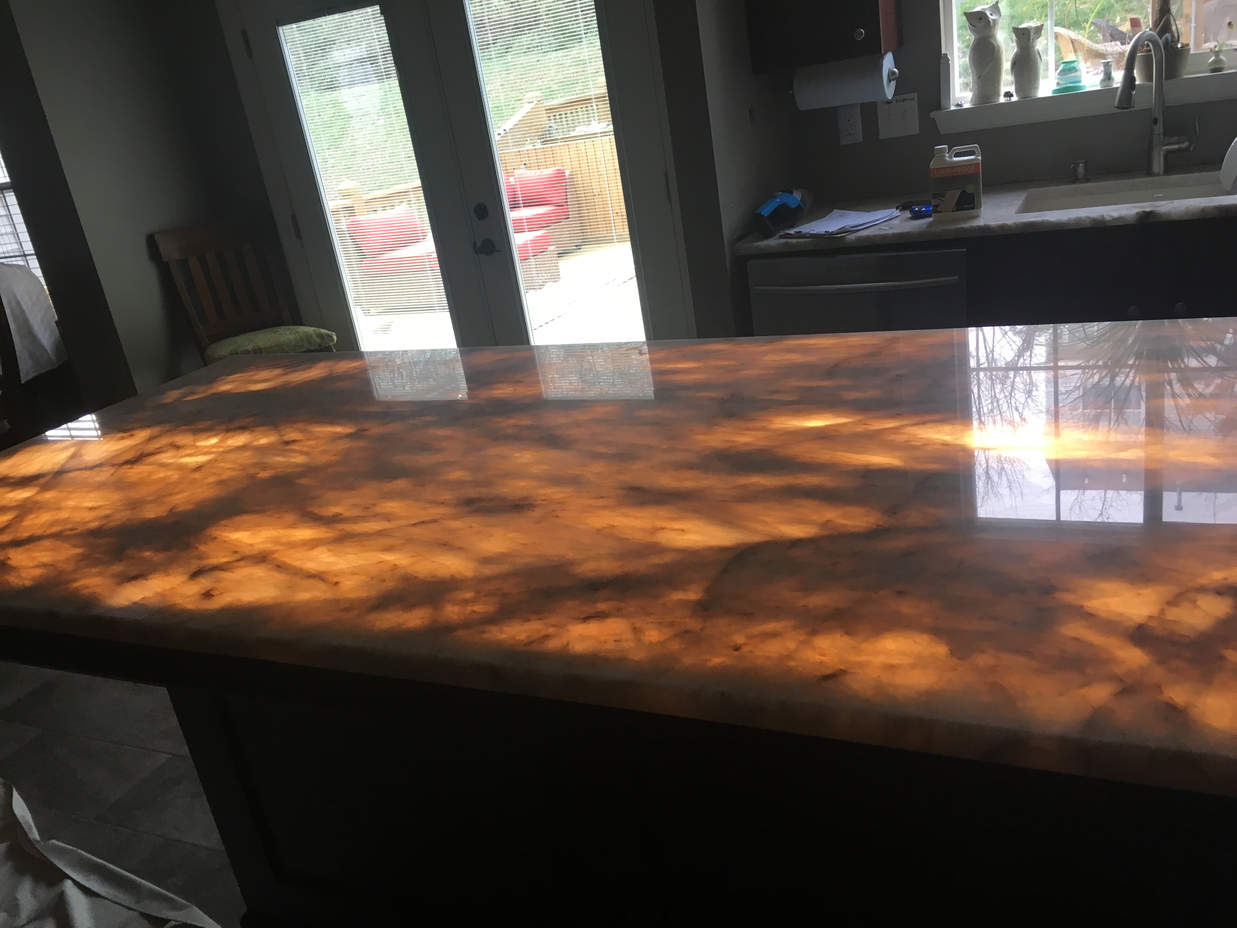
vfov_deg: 48.2
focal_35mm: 29
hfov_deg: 61.7
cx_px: 618
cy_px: 464
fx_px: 1036
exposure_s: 1/30
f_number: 2.2
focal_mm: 4.15
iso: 32
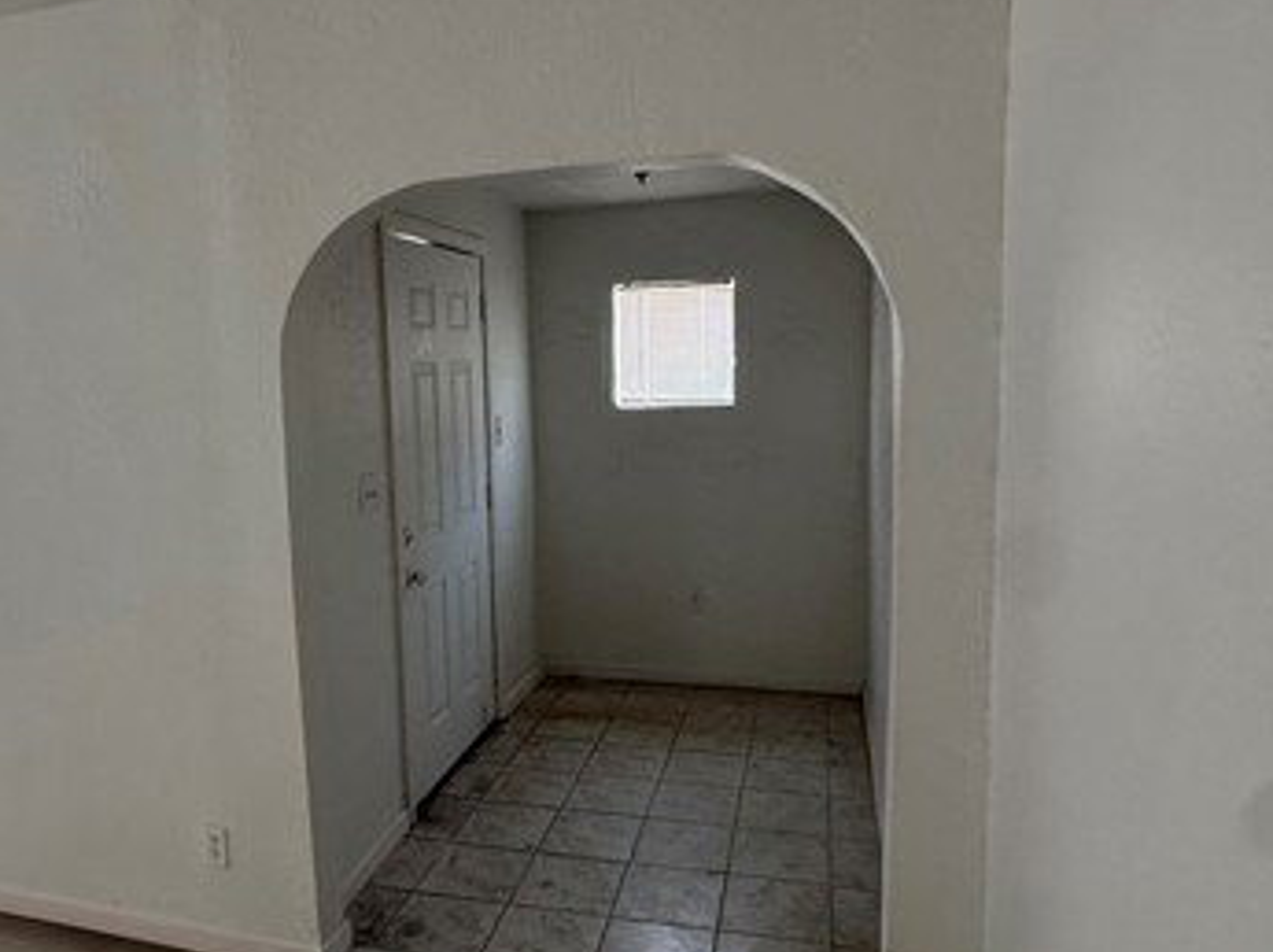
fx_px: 955
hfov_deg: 66.8
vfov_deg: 53.0
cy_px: 472
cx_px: 520
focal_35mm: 26
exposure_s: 1/78
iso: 320
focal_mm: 2.22
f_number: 2.2
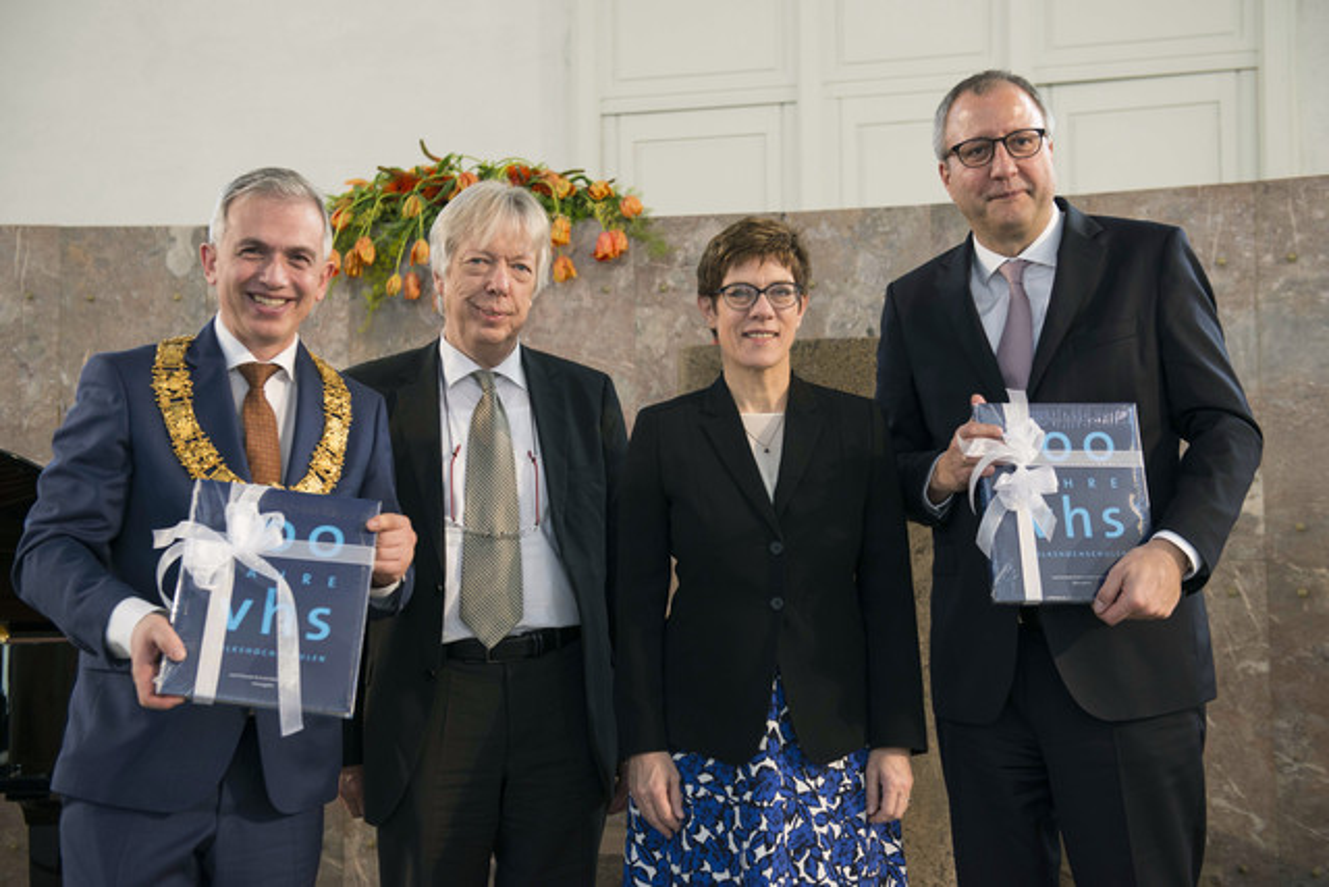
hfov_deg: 41.1
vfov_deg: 28.1
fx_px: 1772
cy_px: 444
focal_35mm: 48
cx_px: 664
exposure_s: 1/250
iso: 800
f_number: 4
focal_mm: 48
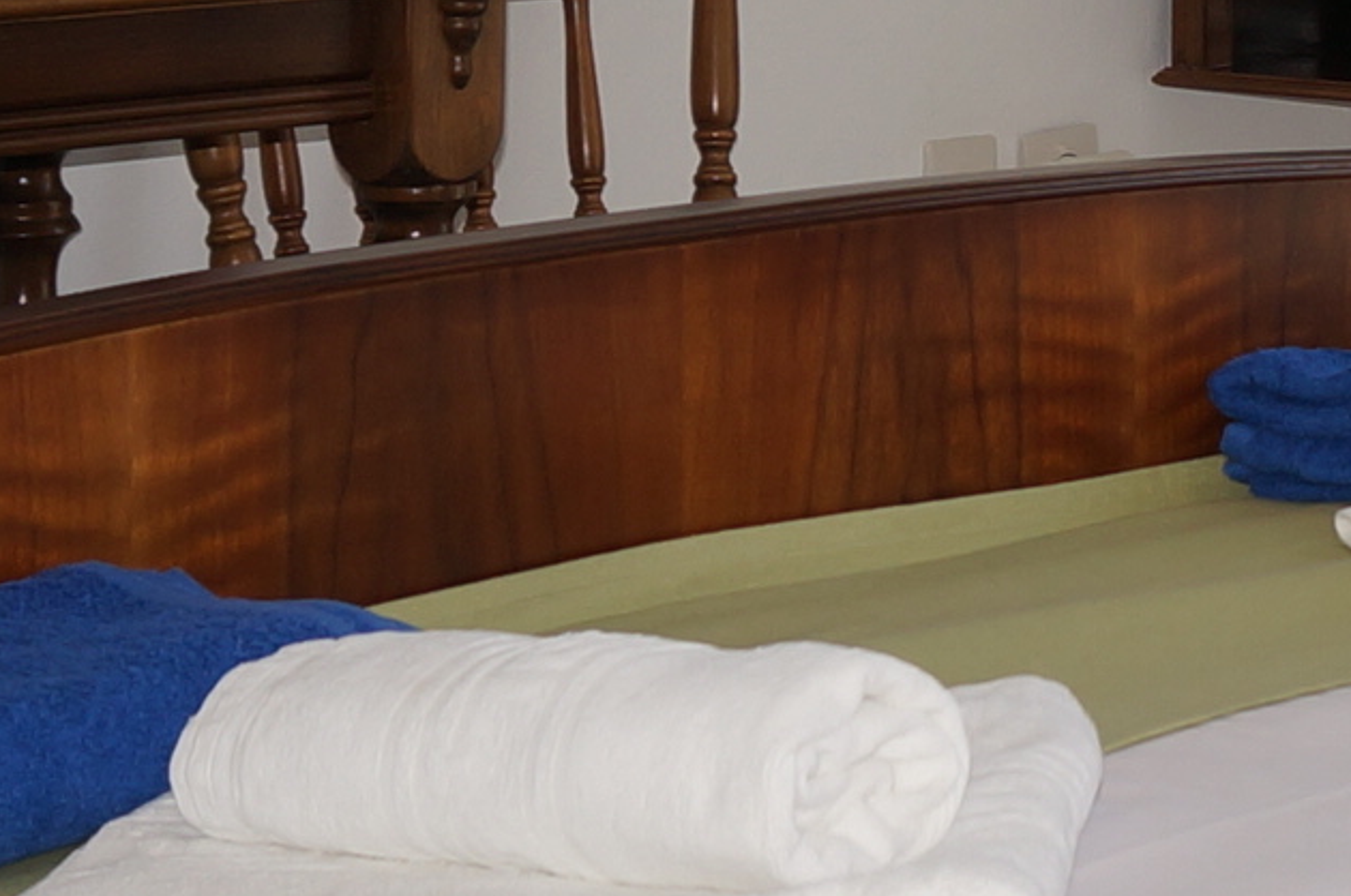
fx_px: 5096
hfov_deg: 14.4
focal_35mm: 136
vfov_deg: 9.8
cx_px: 1814
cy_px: -349
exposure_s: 1/160
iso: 100
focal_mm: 16
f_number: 5
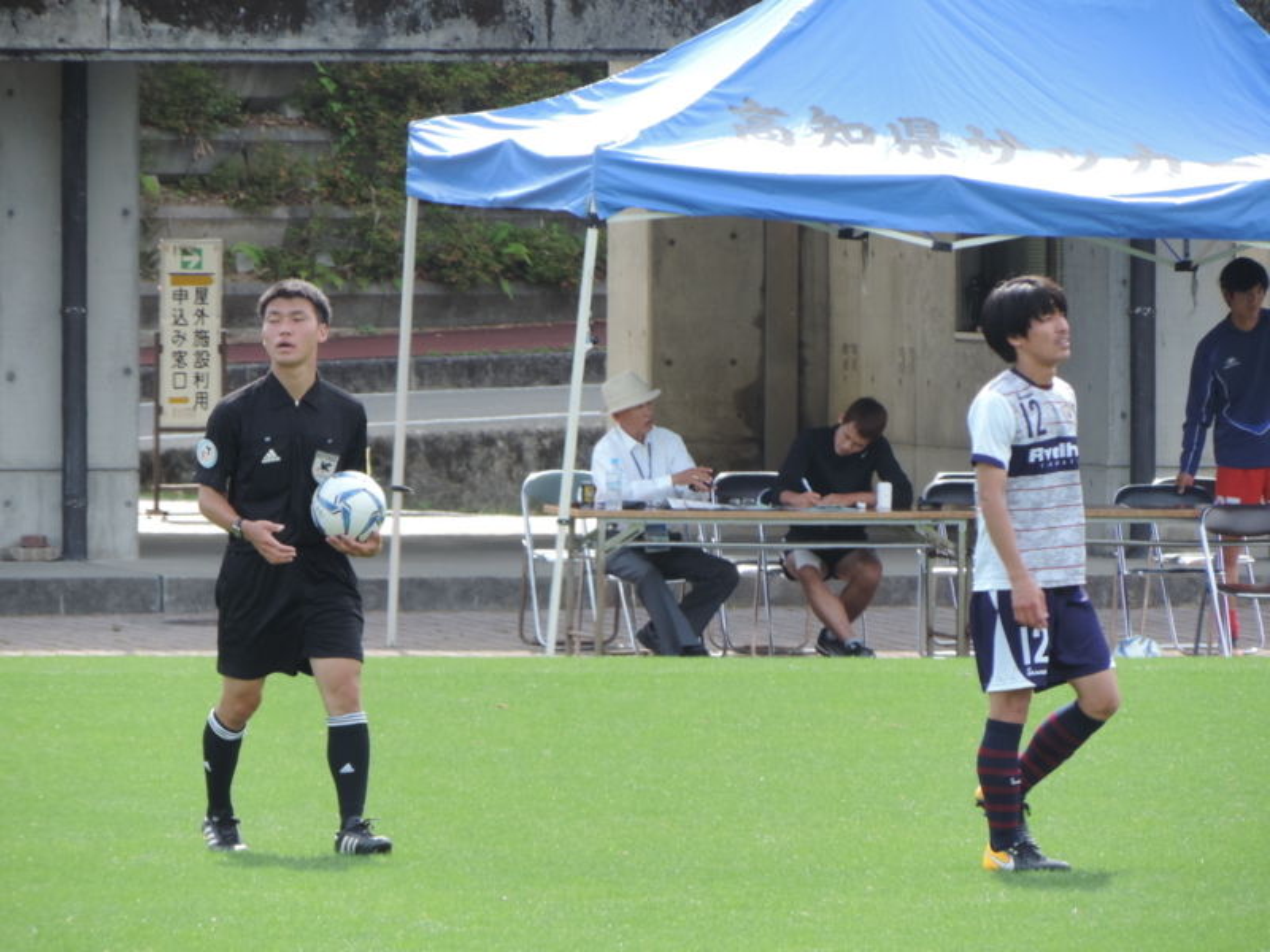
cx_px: 635
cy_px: 476
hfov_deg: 3.6
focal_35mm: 550
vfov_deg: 2.7
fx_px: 20179
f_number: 4.9
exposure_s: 1/250
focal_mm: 98.1
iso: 140
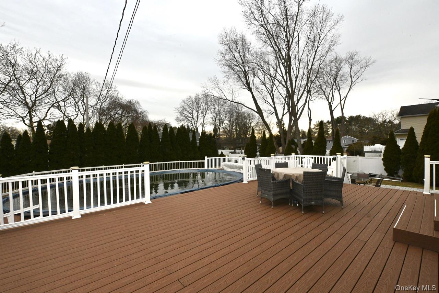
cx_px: 220
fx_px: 183
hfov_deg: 100.4
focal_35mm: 15
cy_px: 146
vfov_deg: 77.3
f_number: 22
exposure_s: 1/400
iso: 2500
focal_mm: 15
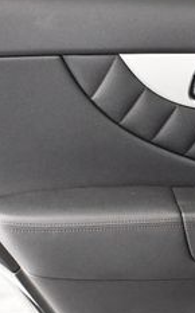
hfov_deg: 12.8
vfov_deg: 20.5
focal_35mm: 101
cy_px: 210
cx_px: 171
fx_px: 861
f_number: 3.5
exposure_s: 1/125
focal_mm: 18
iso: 3200
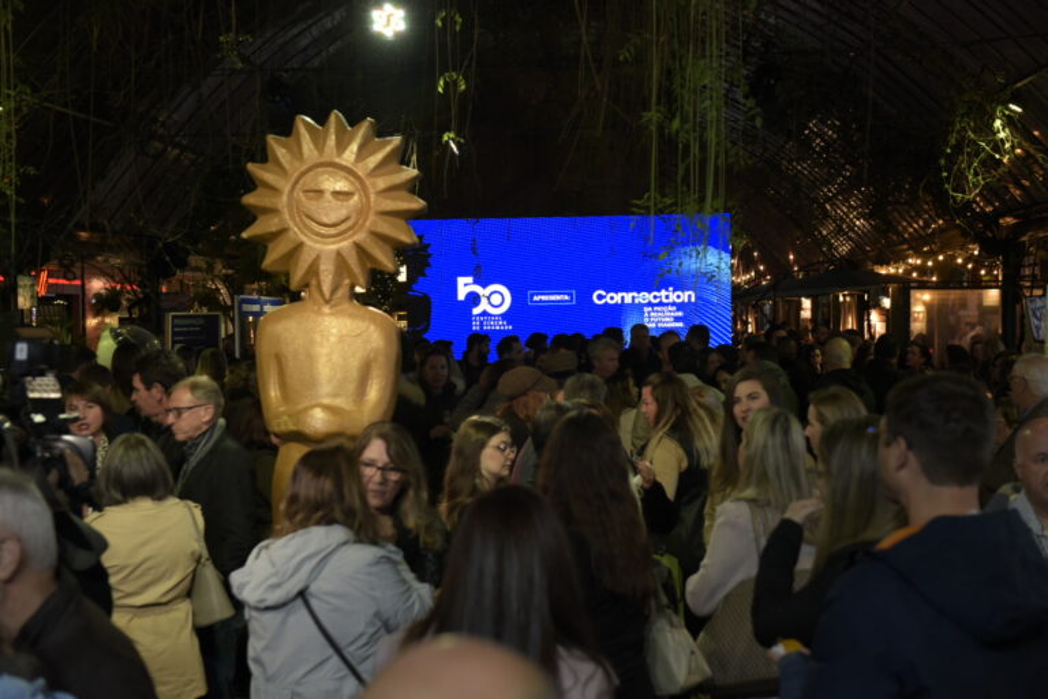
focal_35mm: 56
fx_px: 1630
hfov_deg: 35.6
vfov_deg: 24.2
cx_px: 524
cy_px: 350
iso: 1600
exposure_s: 1/80
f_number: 4.5
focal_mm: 56
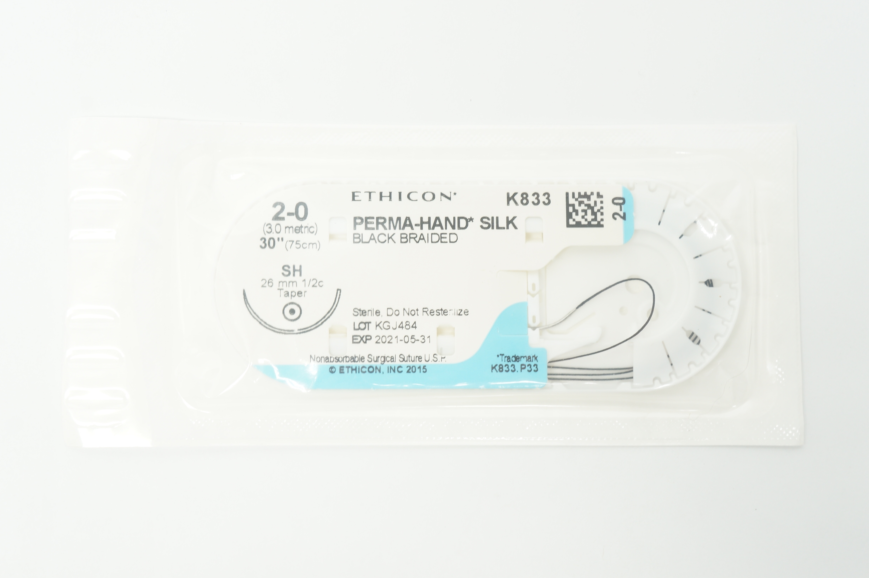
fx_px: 1338
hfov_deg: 36.0
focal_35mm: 56
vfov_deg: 24.3
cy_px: 289
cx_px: 434
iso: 400
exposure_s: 1/15
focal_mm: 37
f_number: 9
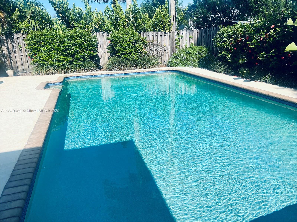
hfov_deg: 67.3
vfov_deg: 53.1
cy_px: 111
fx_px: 223
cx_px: 148
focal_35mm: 26
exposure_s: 1/4444
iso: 50
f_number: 1.5
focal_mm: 5.7
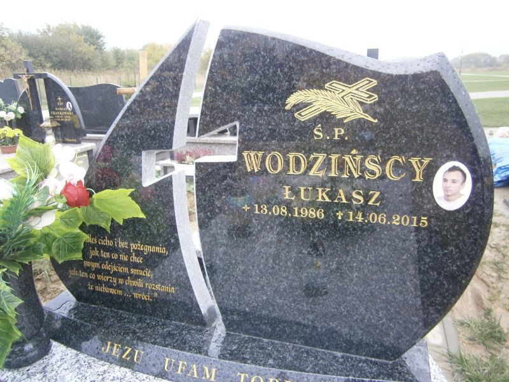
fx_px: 382
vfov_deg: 53.1
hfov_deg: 67.3
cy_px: 191
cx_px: 254
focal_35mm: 26
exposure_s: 1/40
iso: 80
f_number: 2.8
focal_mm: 4.7
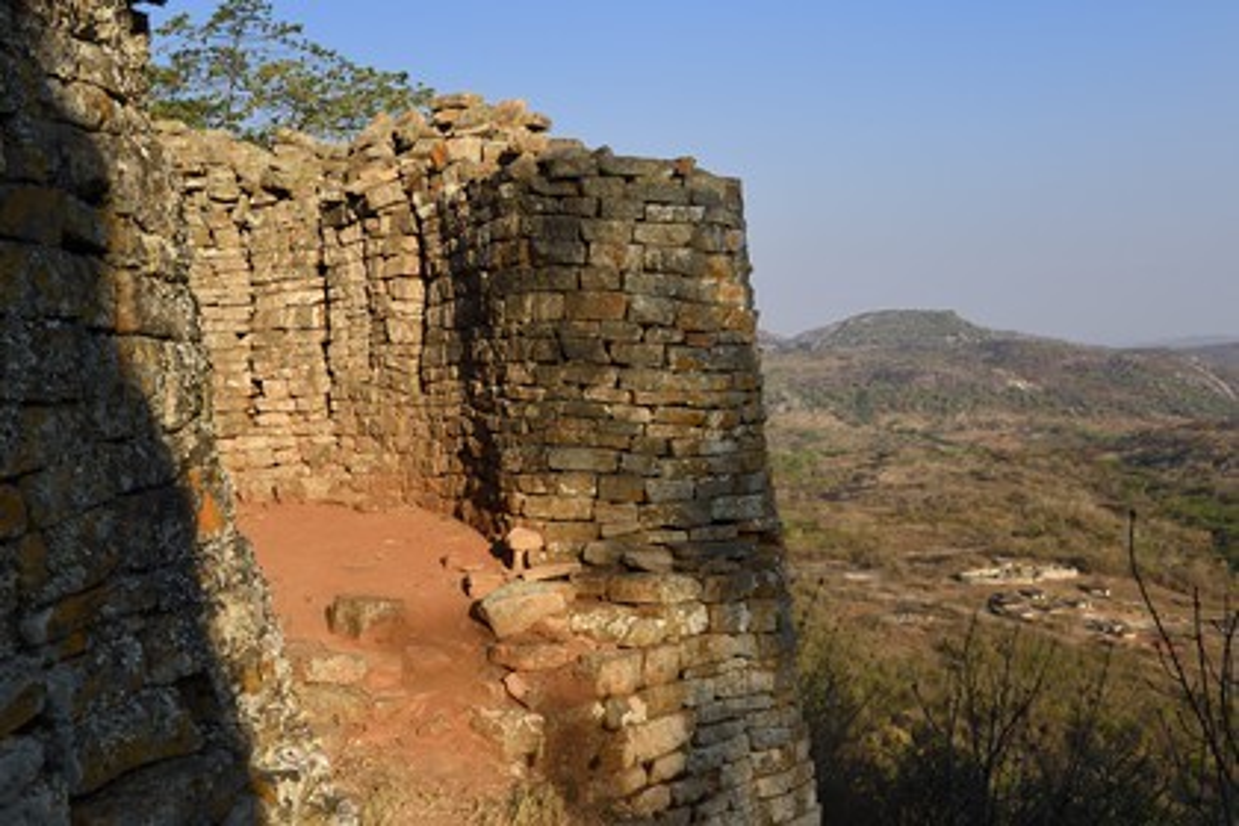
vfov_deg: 35.1
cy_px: 413
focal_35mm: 38
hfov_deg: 50.7
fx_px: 1308
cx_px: 620
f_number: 14
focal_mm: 38
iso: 200
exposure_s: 1/100
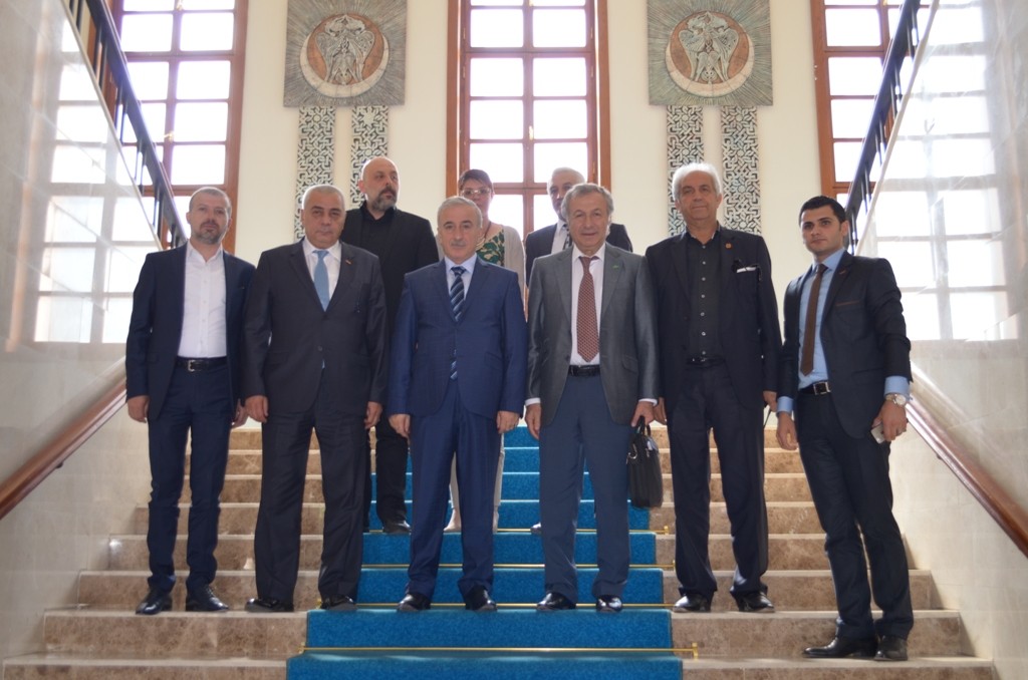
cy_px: 340
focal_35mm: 39
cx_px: 514
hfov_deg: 49.6
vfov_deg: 34.1
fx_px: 1111
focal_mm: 26
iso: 360
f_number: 4.2
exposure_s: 1/30
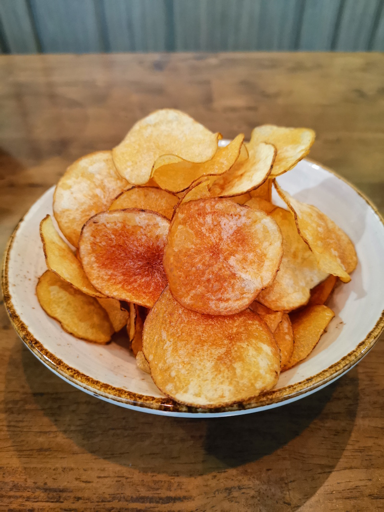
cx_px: 192
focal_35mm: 27
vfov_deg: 65.3
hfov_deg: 51.3
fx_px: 399
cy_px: 256
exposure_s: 1/50
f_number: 1.8
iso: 500
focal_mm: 3.95
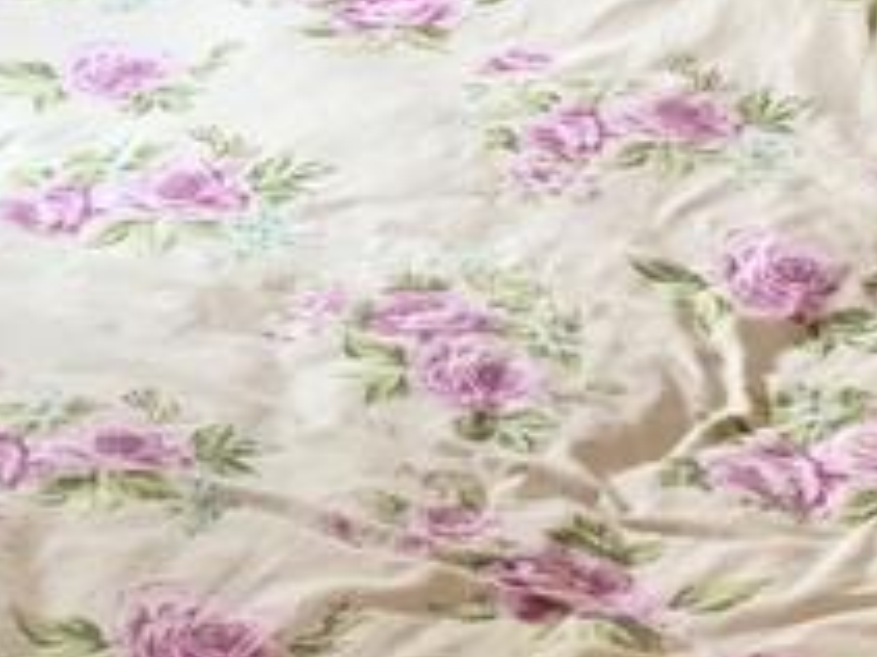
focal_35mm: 126
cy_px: -374
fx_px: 3190
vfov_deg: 11.2
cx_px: 195
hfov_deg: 15.6
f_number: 1.8
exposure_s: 1/50
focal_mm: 4.25
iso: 80
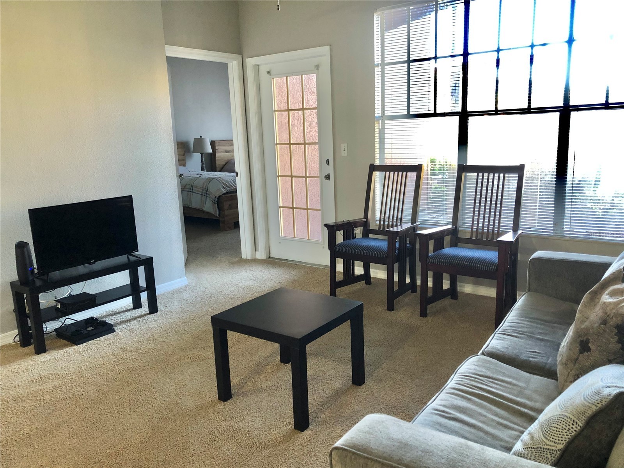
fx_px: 505
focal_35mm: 28
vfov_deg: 49.7
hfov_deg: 63.4
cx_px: 312
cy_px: 234
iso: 50
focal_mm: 3.99
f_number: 1.8
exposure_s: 1/15
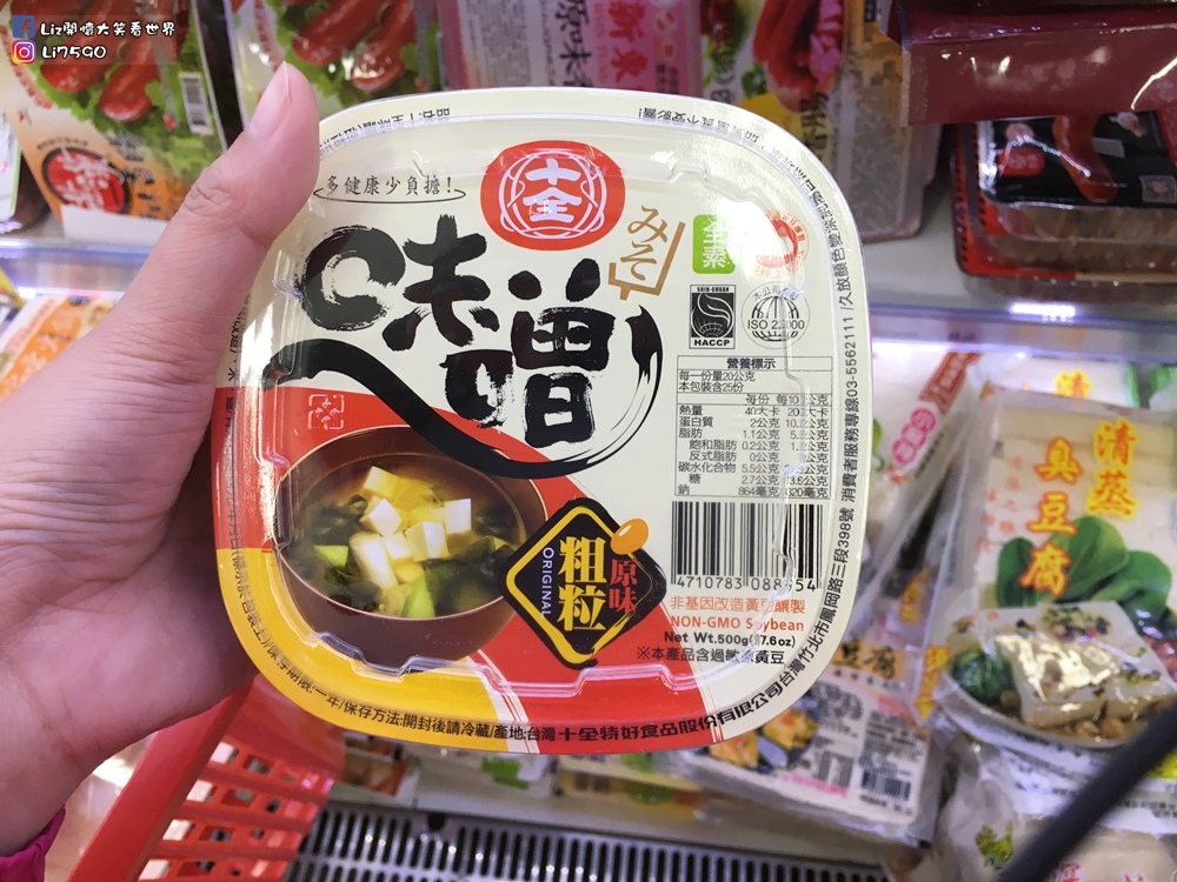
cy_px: 441
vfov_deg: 48.2
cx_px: 588
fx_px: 986
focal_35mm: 29
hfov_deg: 61.7
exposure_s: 1/30
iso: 25
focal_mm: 4.15
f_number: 2.2
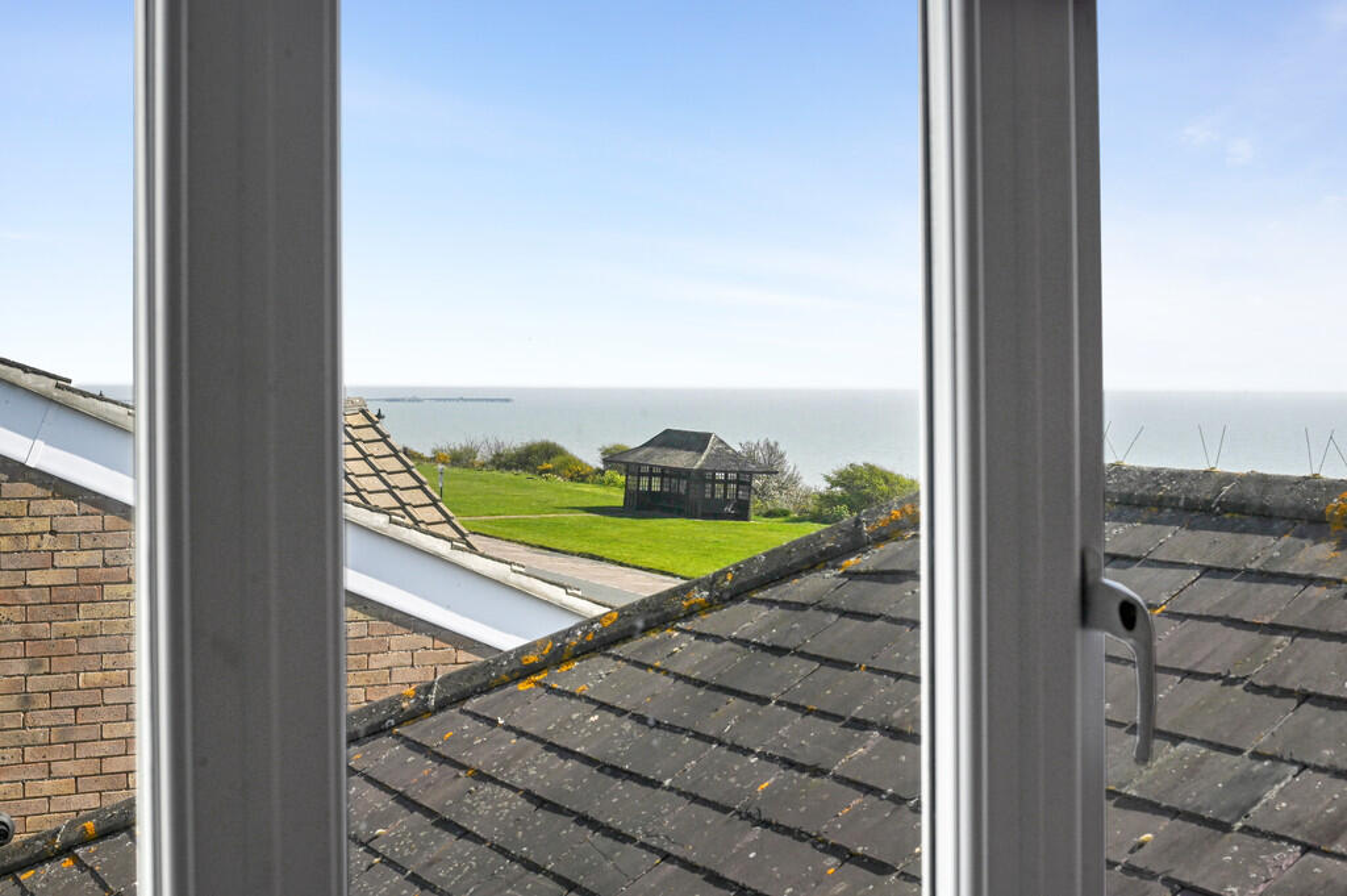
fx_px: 1869
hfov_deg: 39.6
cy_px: 448
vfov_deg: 26.9
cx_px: 674
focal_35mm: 50
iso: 400
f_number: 10
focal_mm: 50
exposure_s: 1/100
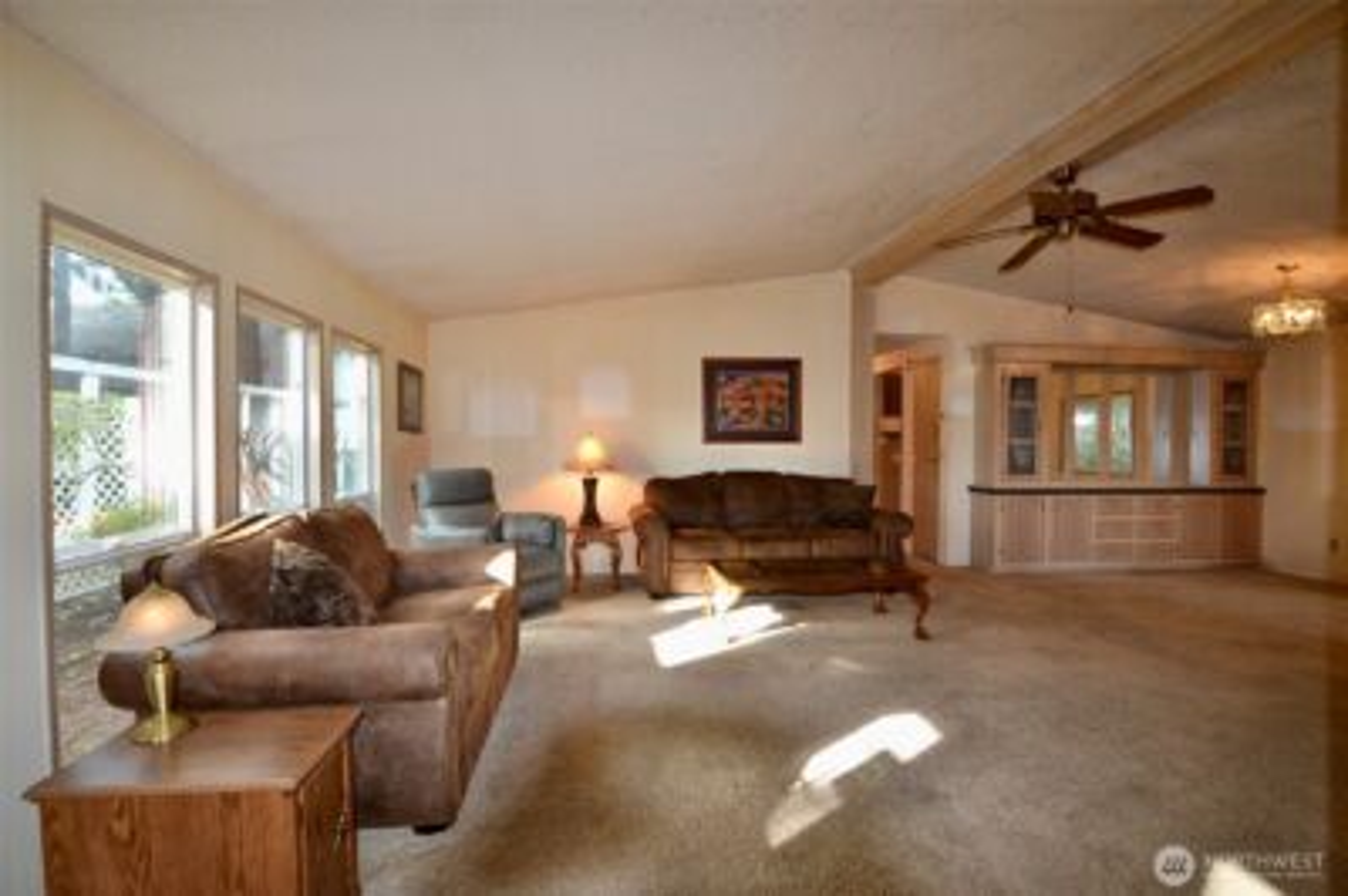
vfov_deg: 77.2
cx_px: 674
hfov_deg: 100.4
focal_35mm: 15
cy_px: 448
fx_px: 561
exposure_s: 1/60
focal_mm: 10
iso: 400
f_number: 4
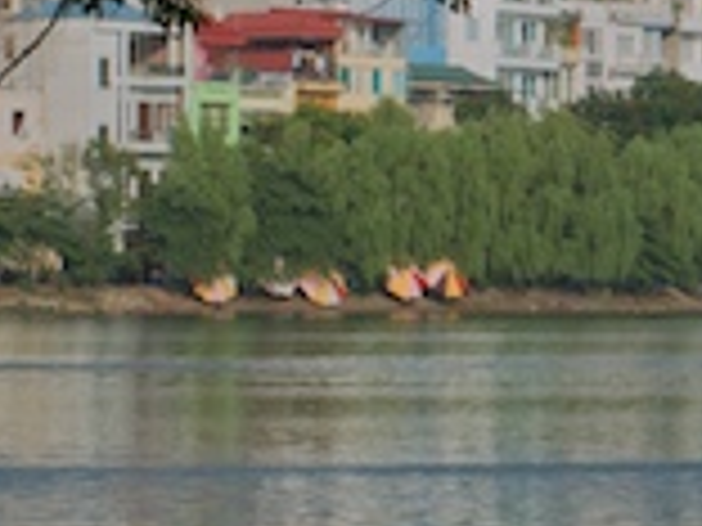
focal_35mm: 295
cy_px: 61
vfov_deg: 5.0
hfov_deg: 6.6
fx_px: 5982
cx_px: 1210
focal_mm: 50
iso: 100
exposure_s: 1/160
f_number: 9
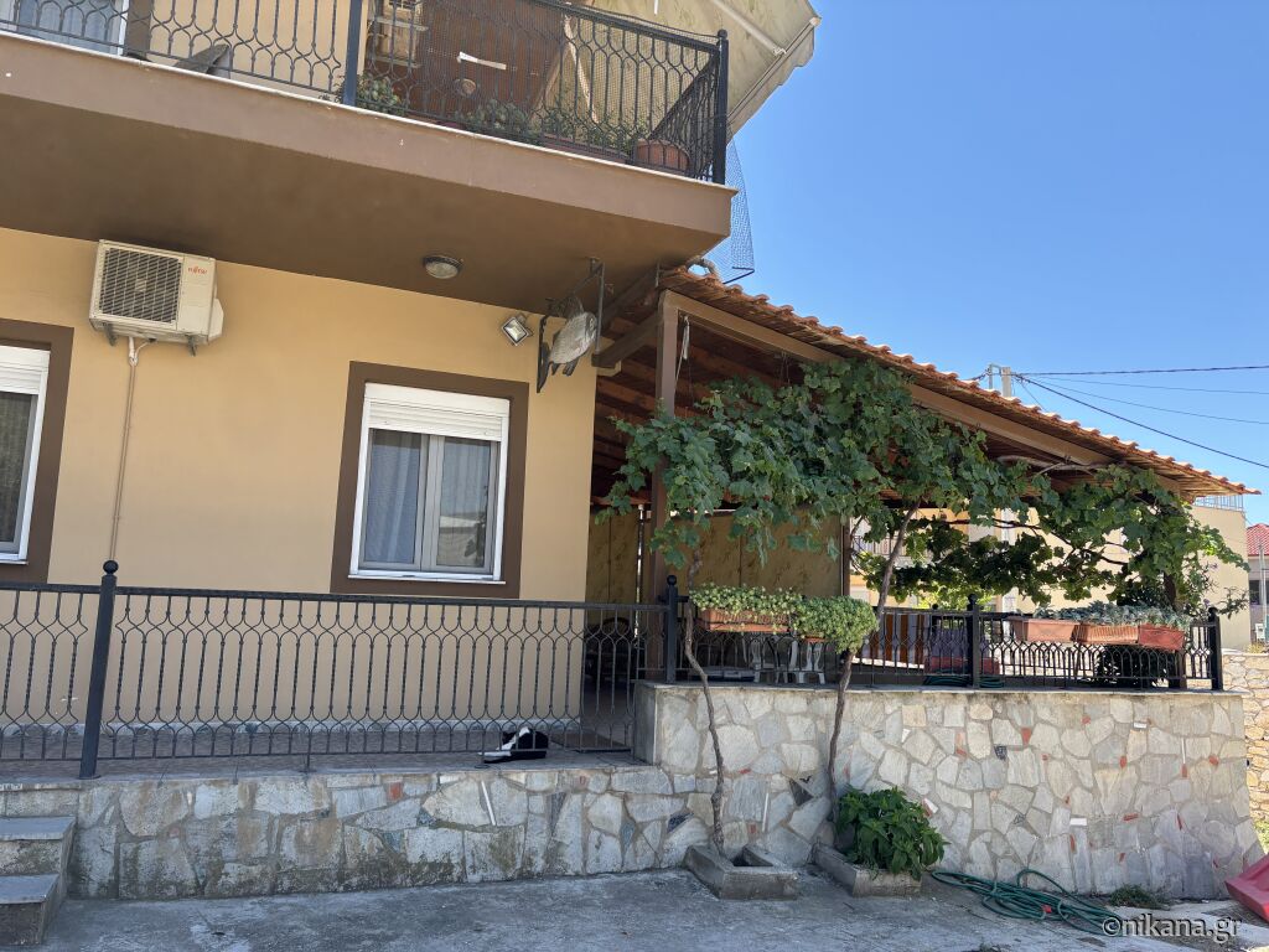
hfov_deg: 67.3
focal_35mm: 26
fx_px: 953
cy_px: 476
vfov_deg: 53.1
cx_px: 634
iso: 50
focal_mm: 5.96
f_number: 1.6
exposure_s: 1/935
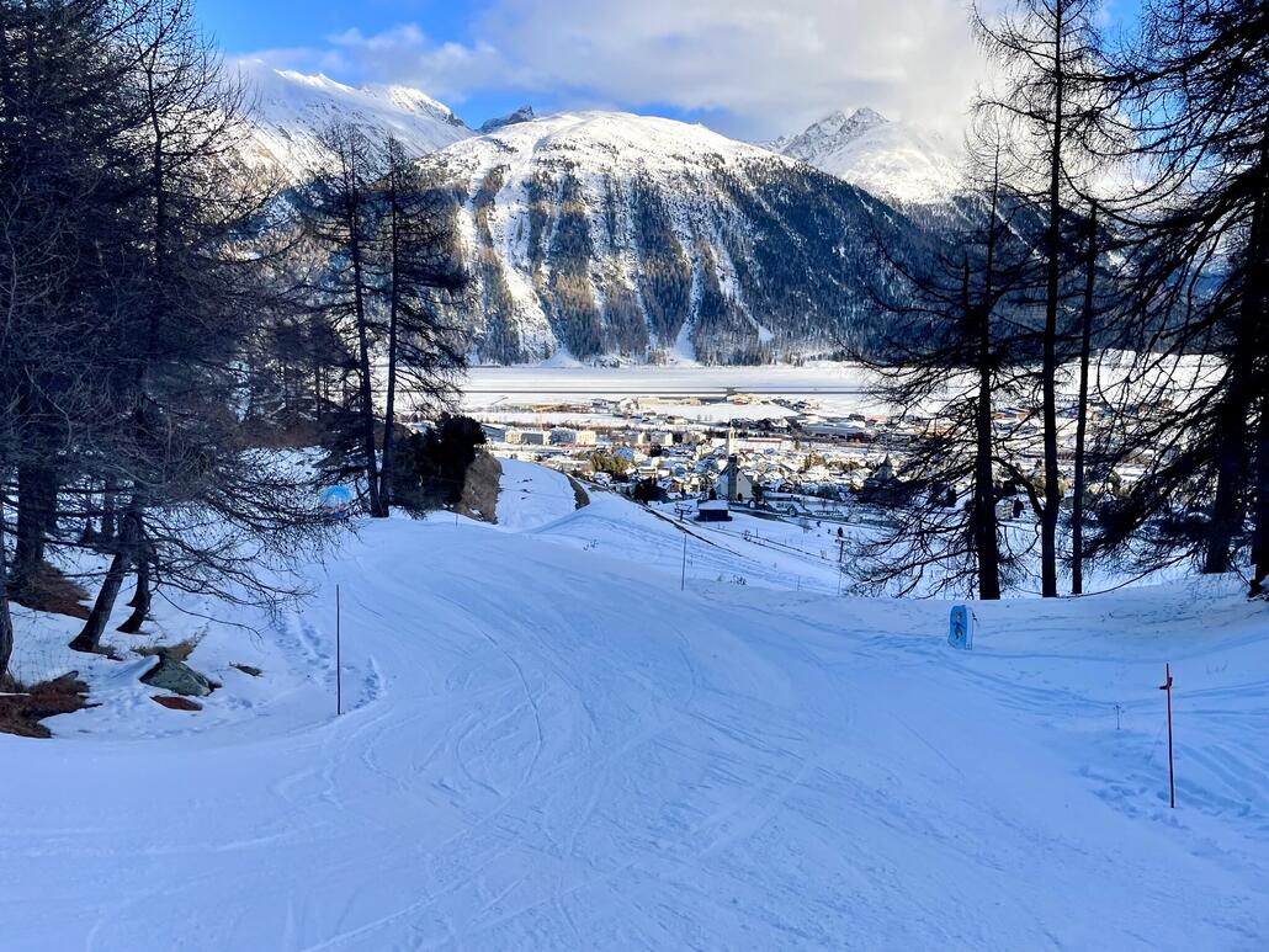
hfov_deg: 67.3
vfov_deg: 53.1
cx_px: 634
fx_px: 953
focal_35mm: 26
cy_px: 476
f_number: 1.6
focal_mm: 4.2
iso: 32
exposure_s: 1/1453
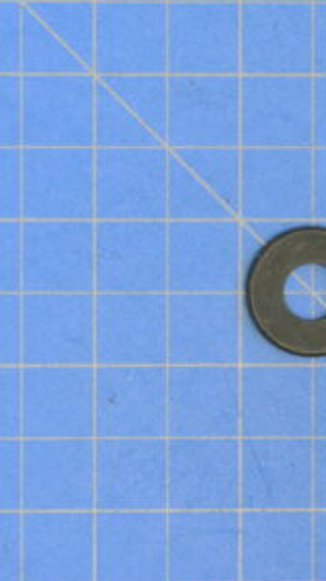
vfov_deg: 4.6
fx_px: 7320
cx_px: 312
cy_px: 290
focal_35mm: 475
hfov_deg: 2.6
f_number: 8
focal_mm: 200
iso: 6400
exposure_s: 1/8
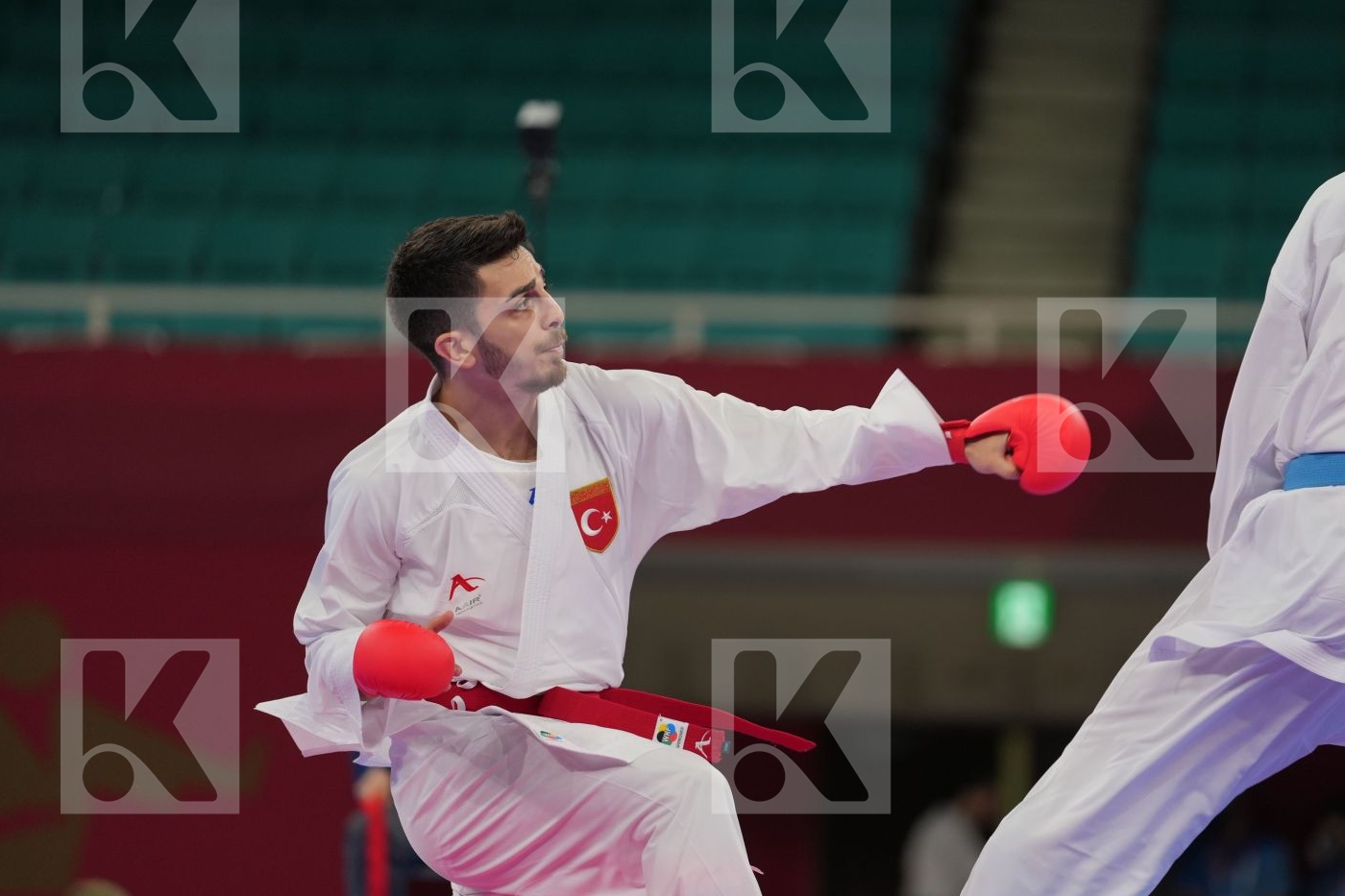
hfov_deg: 8.8
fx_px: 8741
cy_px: 385
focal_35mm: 234
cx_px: 801
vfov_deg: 5.9
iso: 500
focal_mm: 182
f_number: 2.8
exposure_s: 1/1000
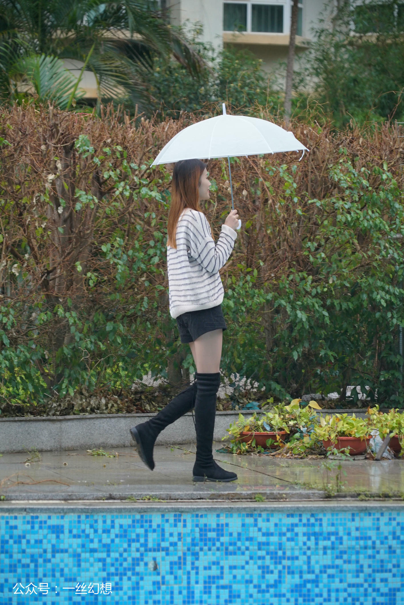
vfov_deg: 12.2
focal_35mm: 169
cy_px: 302
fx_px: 2841
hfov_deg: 8.1
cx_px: 202
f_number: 6.3
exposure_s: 1/200
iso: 1000
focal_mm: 169
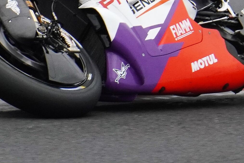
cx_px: 96
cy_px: -23
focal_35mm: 1775
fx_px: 12030
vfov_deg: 0.8
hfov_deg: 1.2
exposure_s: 1/2000
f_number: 6.7
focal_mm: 500
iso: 1000
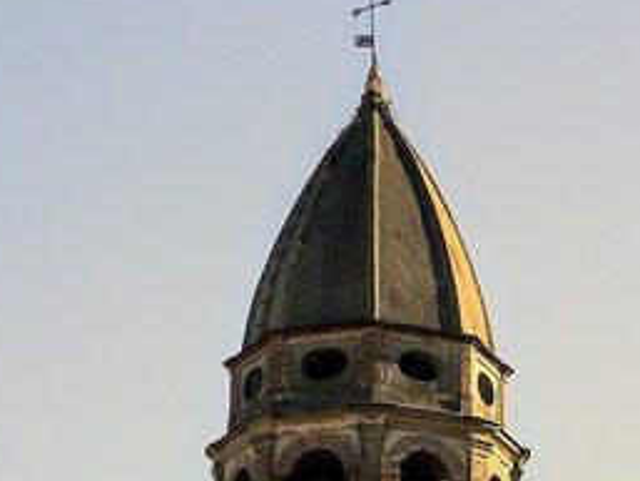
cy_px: 386
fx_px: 4273
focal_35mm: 231
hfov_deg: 8.6
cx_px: 351
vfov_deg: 6.4
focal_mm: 16.5
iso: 50
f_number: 4
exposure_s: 1/479
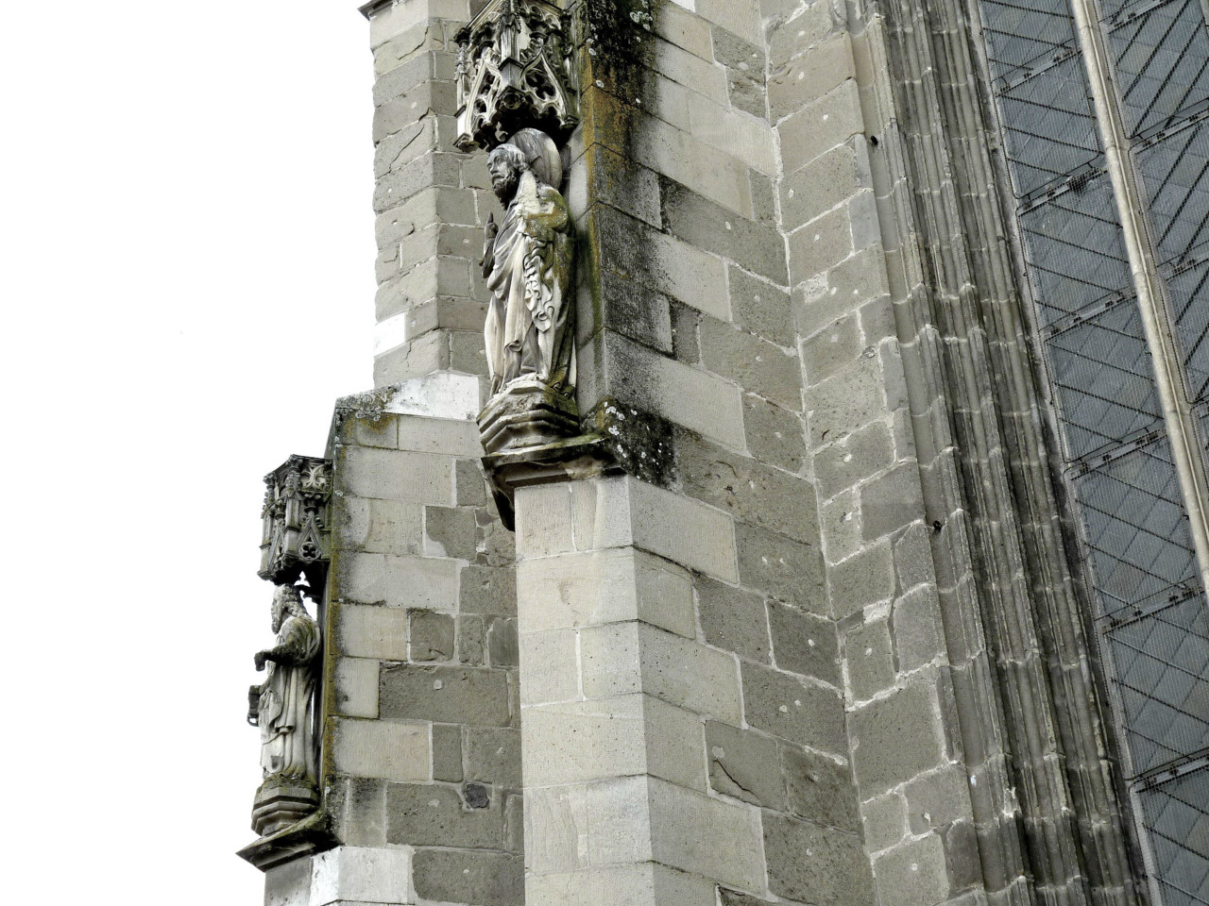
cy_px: 453
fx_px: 2619
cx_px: 604
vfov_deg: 19.6
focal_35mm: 75
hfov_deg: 26.0
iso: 80
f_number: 4
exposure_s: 1/125
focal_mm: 13.3
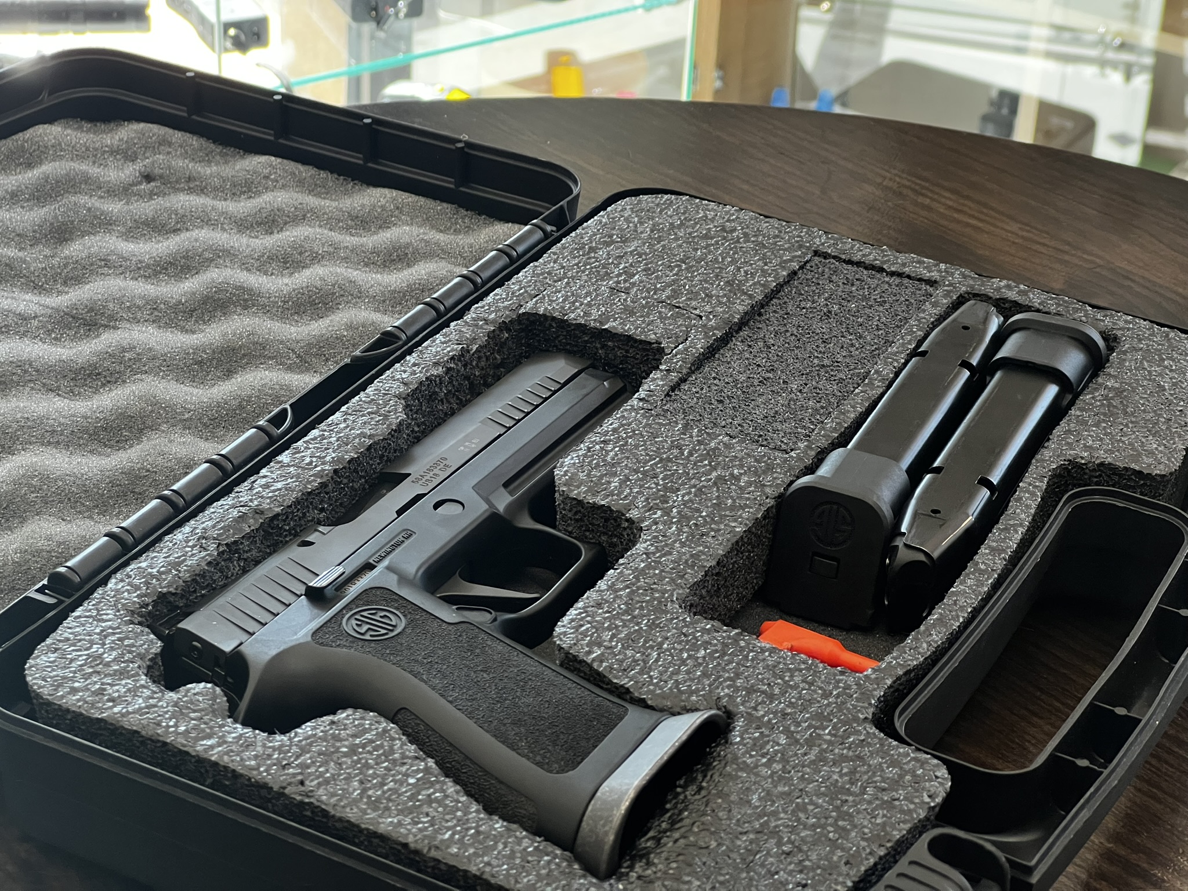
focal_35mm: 77
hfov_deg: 25.3
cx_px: 594
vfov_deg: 19.1
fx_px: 2643
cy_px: 446
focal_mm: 9
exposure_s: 1/99
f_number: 2.8
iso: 200
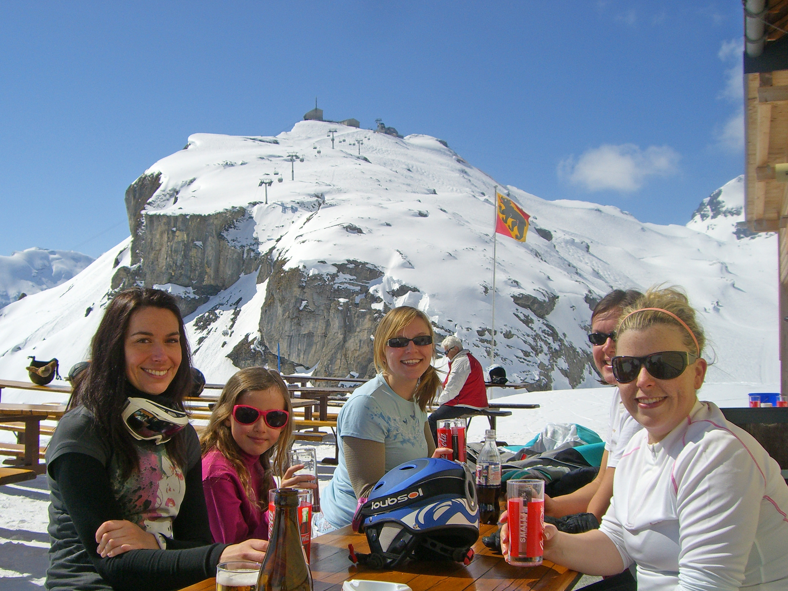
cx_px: 357
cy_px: 321
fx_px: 956
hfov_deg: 44.7
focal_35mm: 42
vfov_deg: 34.3
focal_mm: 6.2
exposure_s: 1/2000
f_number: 4.3
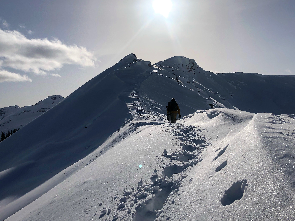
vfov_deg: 41.6
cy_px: 88
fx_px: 290
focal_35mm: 34
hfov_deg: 54.0
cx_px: 150
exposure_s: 1/16393
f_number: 1.8
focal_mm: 3.99
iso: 25
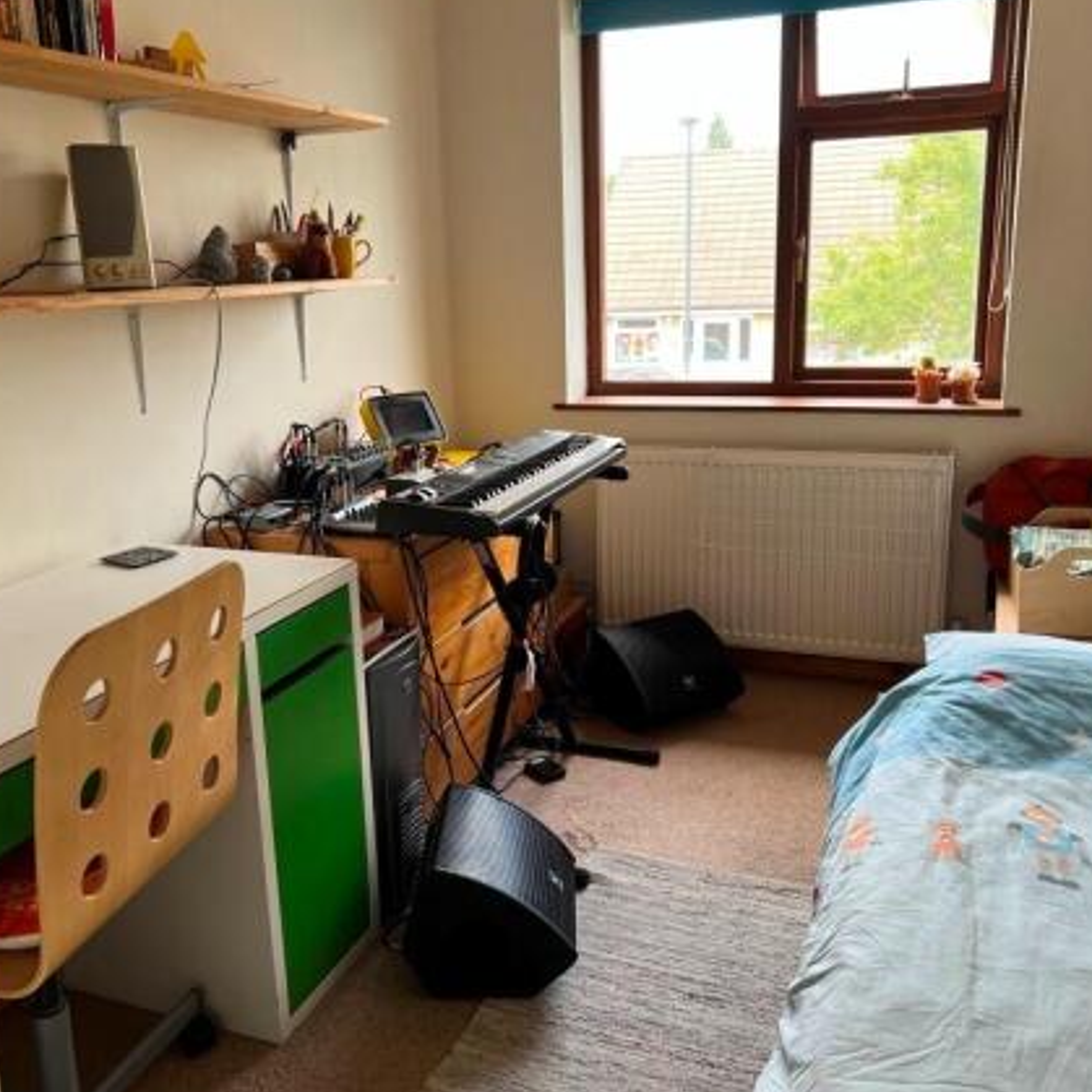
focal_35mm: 32
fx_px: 1142
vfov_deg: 51.1
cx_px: 512
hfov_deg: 51.1
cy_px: 536
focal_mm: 5.7
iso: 64
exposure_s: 1/121
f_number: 1.5
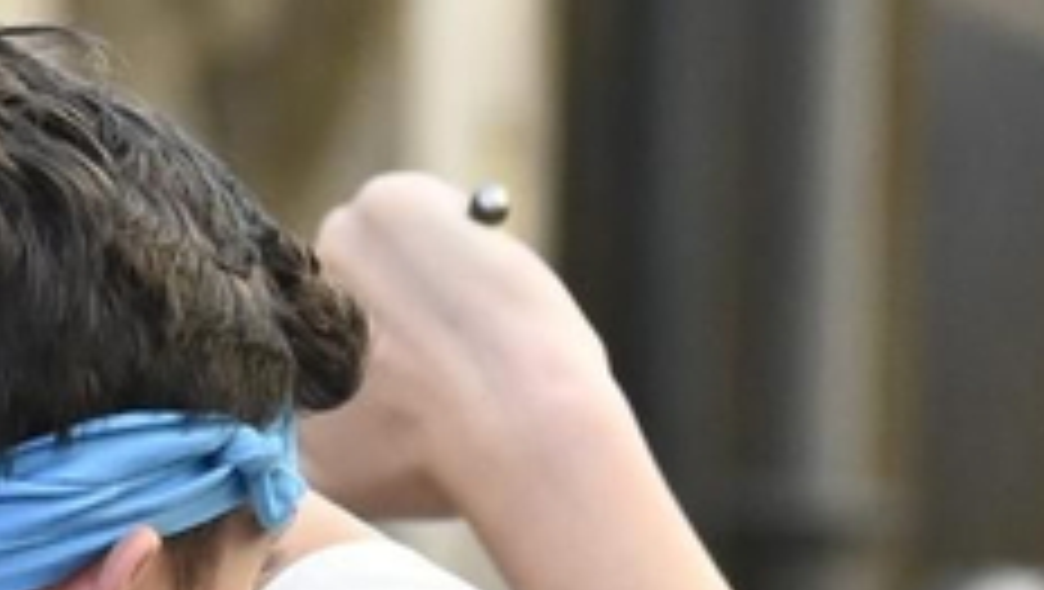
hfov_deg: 1.7
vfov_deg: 1.0
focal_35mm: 1244
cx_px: -328
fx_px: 34458
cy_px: 441
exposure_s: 1/500
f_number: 5.6
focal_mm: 115
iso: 800
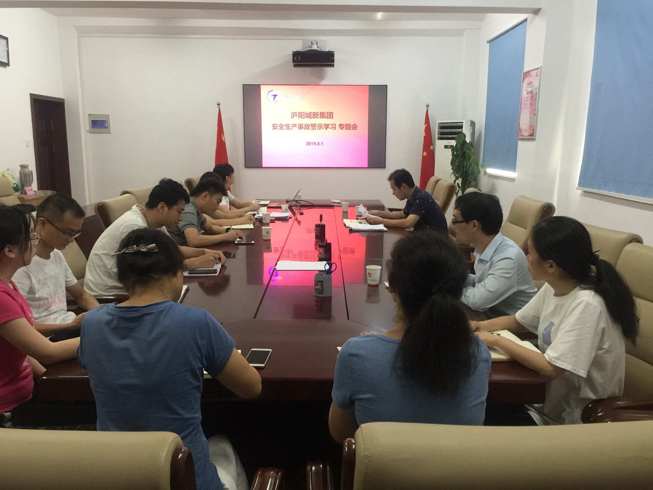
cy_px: 245
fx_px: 547
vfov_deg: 48.2
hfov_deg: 61.7
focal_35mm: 29
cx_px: 326
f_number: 2.2
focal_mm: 4.15
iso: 125
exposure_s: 1/17
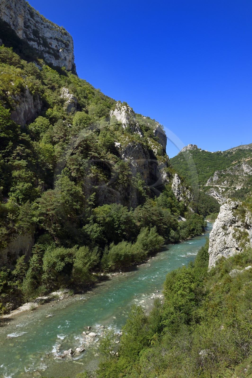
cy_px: 189
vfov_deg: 73.8
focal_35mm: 24
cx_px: 126
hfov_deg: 53.1
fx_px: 252
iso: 200
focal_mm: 24
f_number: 10
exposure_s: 1/250
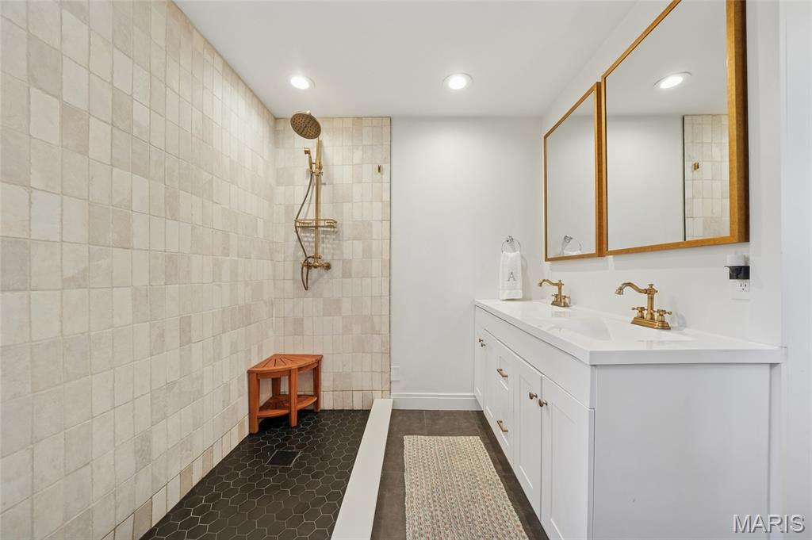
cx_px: 406
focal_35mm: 12
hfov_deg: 112.7
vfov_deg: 89.9
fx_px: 270
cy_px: 270
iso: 400
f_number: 8
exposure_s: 1/13
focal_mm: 12
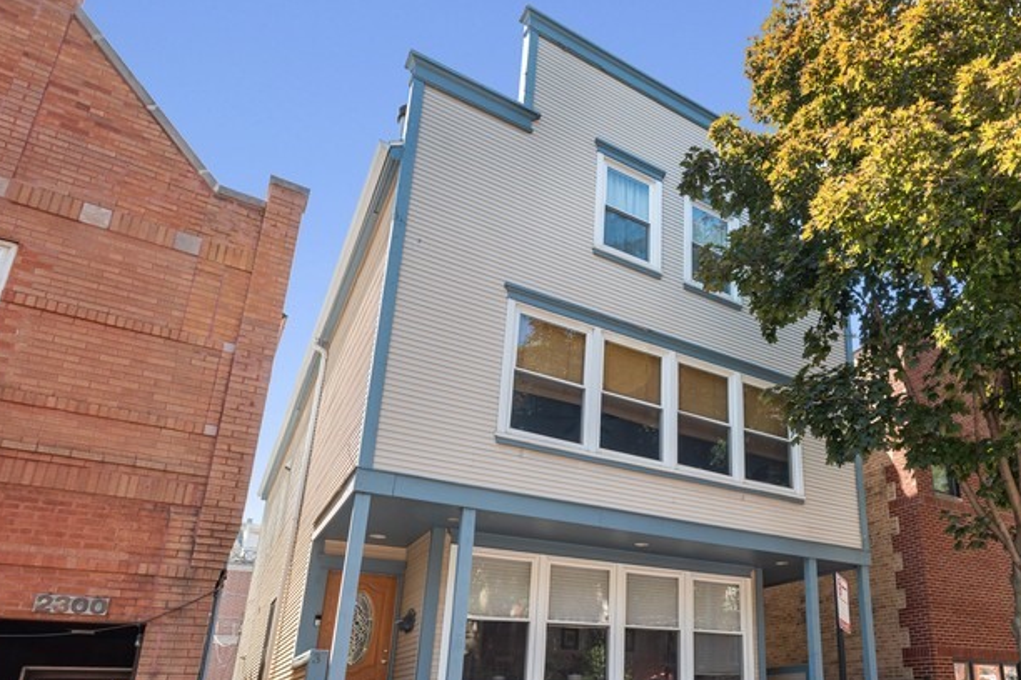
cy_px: 483
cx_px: 702
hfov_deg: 69.0
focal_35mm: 25
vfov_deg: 49.8
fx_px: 709
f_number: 8
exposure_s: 1/160
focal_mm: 17
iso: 400
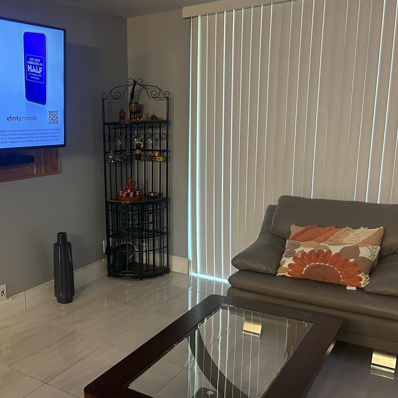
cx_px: 119
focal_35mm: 36
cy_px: 216
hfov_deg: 45.0
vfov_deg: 46.0
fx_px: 468
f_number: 1.5
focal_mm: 5.7
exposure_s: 1/60
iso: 400
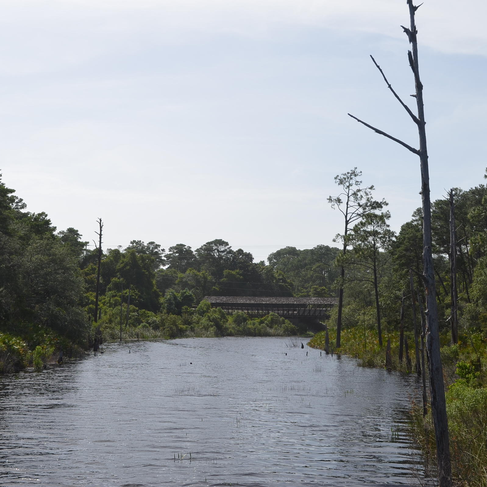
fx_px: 812
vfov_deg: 33.4
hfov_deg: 33.3
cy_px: 244
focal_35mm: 51
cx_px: 195
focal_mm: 26
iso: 100
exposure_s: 1/320
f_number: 9
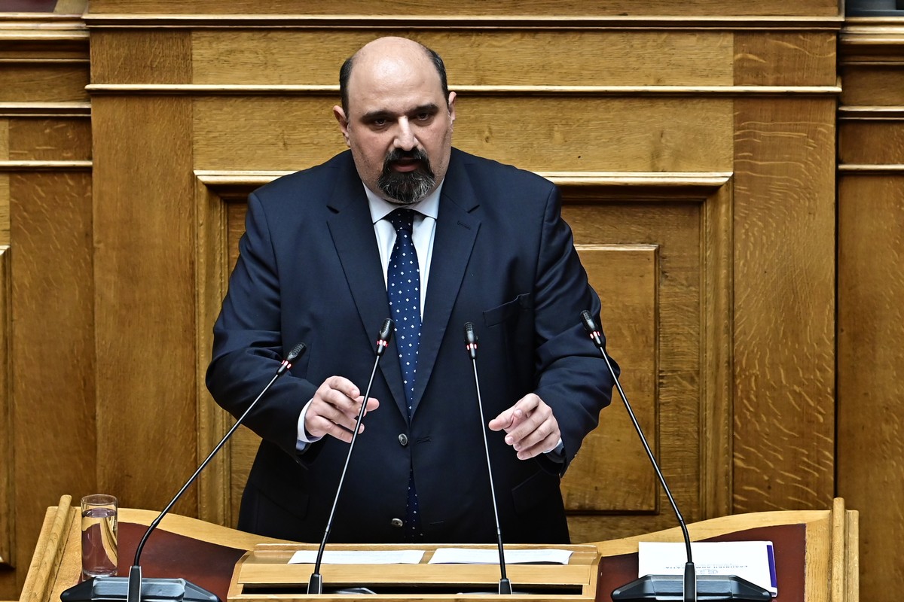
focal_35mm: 300
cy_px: 301
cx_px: 452
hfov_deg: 6.9
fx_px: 7533
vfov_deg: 4.6
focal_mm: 200
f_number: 4
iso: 1600
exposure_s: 1/400
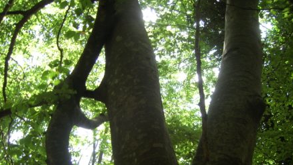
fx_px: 295
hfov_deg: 52.8
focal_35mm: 38
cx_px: 149
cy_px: 112
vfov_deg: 30.9
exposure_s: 1/37.5
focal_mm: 5.7
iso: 50
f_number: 2.9
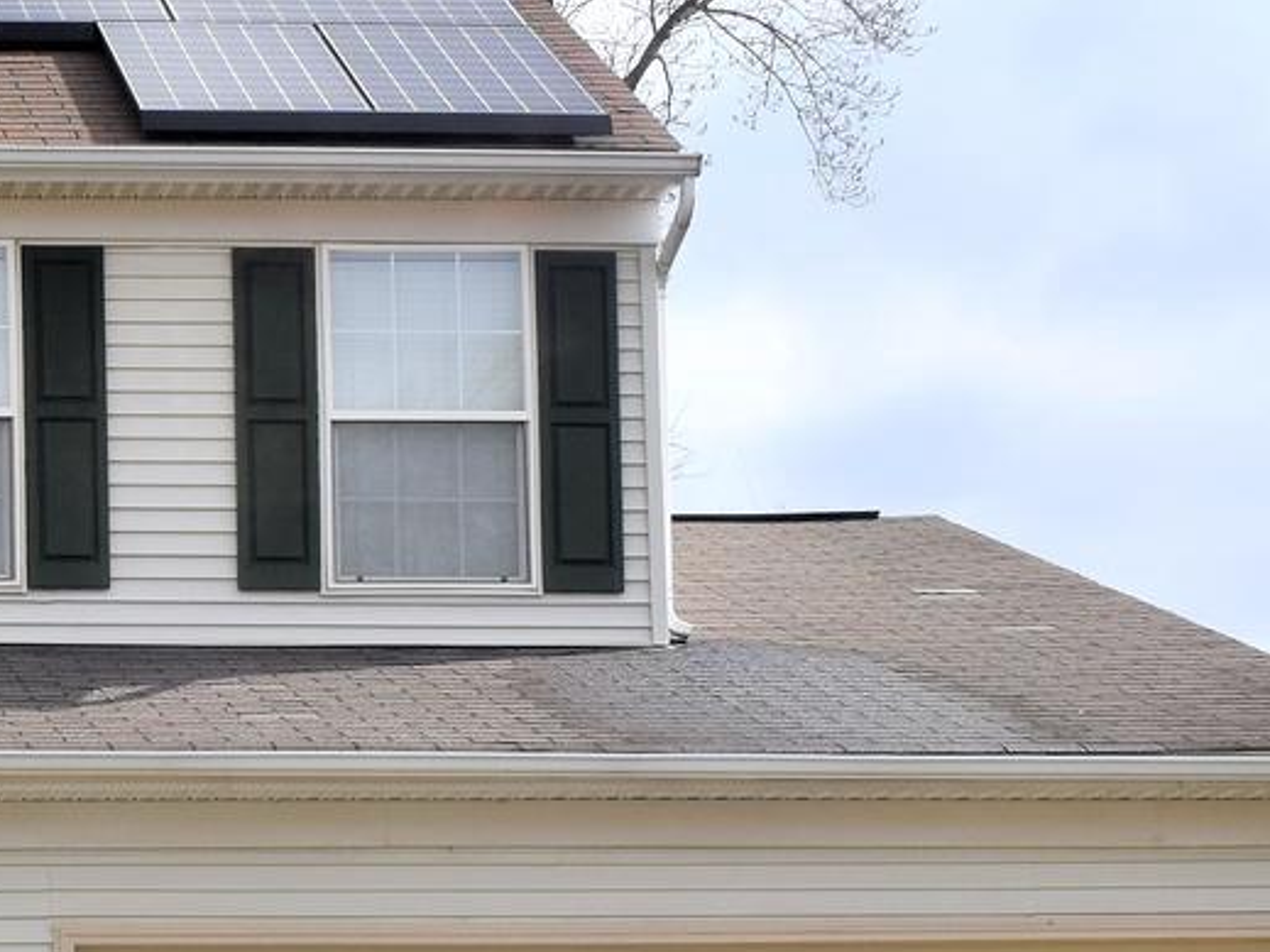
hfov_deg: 14.6
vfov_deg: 11.3
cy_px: 846
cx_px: -252
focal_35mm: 131
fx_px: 4801
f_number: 11
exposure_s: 1/500
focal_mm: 23
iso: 200
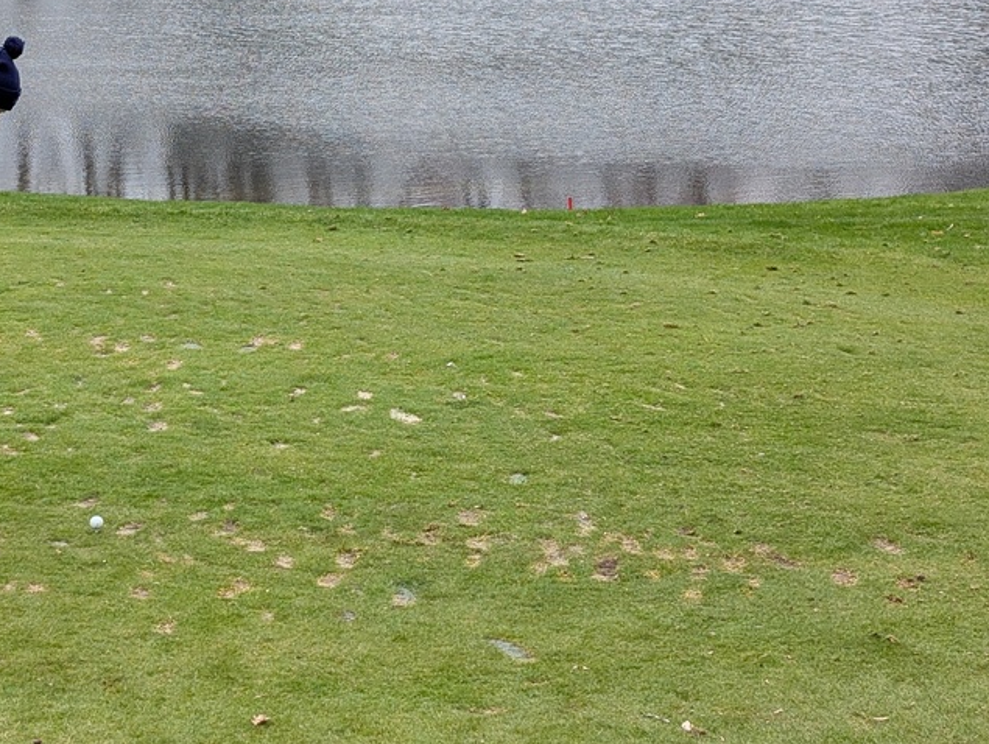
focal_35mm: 79
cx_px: 266
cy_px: 152
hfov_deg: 24.5
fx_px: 2260
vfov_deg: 18.5
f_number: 1.68
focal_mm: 6.9
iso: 19
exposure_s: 1/394
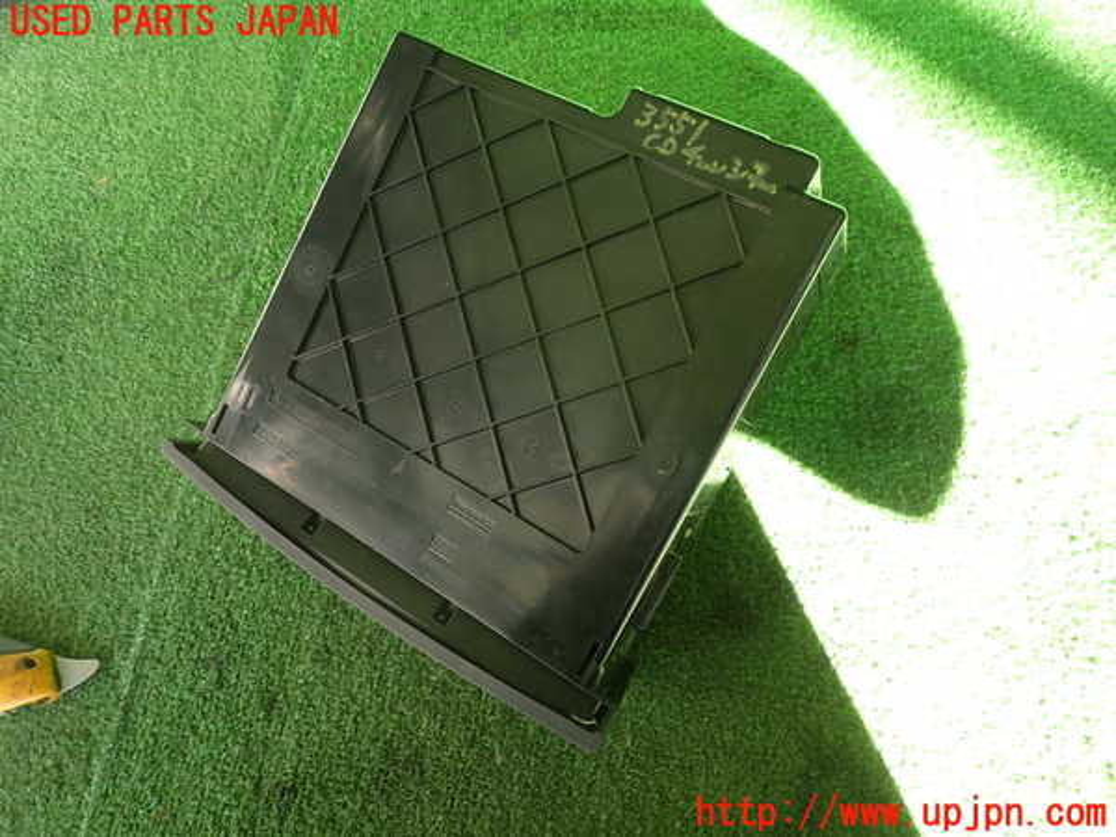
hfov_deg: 69.4
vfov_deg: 54.9
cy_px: 418
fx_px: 806
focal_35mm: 25
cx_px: 558
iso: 100
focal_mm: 4.5
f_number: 2
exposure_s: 1/60
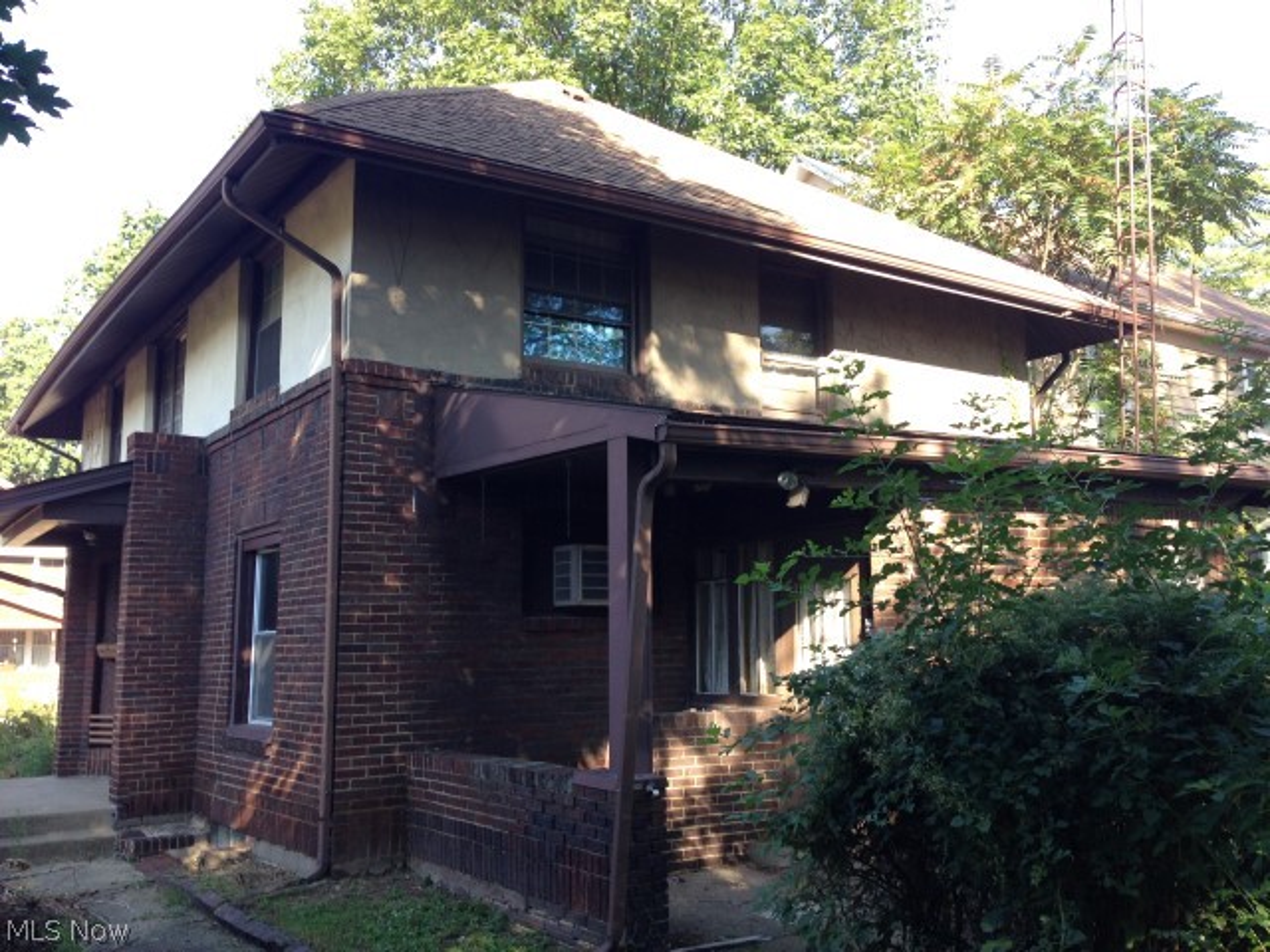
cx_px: 635
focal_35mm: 33
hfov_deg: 55.4
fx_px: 1211
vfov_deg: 42.9
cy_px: 476
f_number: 2.4
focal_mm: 4.12
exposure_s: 1/120
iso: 50
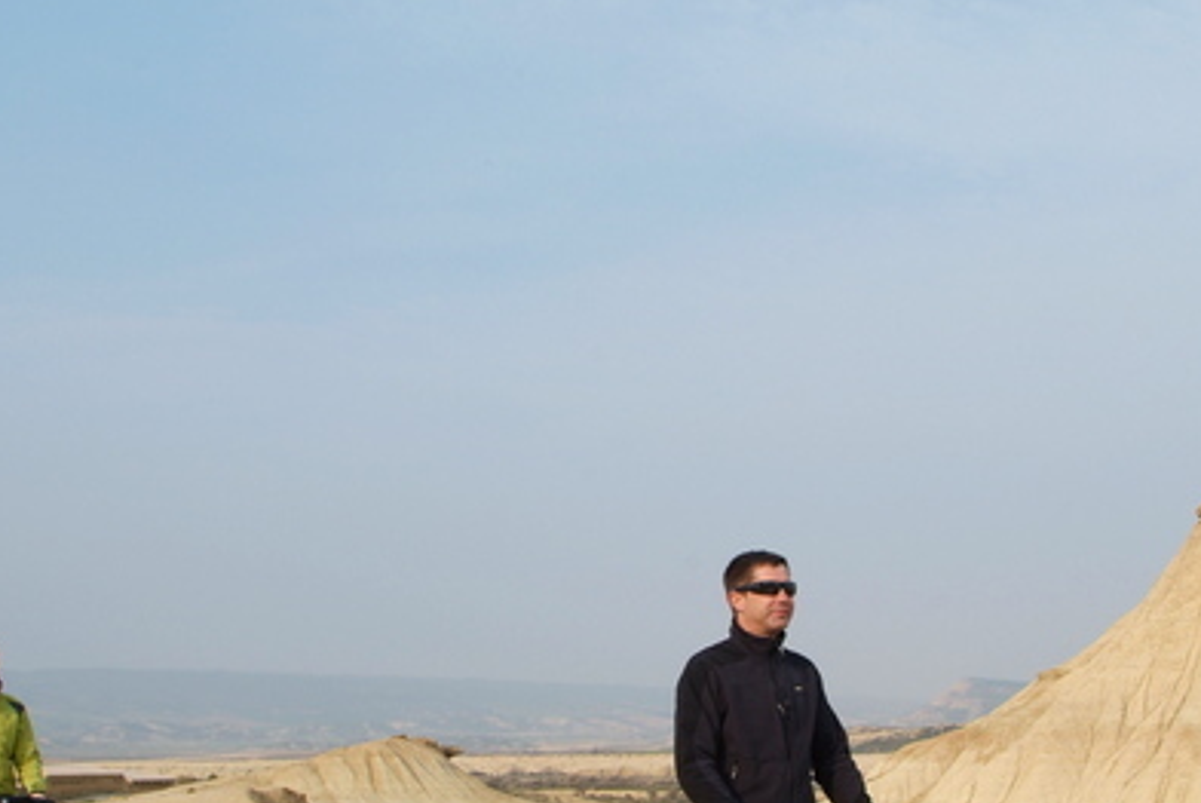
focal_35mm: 53
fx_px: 1769
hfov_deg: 37.1
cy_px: 737
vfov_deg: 24.7
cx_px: 792
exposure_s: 1/180
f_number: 8
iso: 100
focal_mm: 17
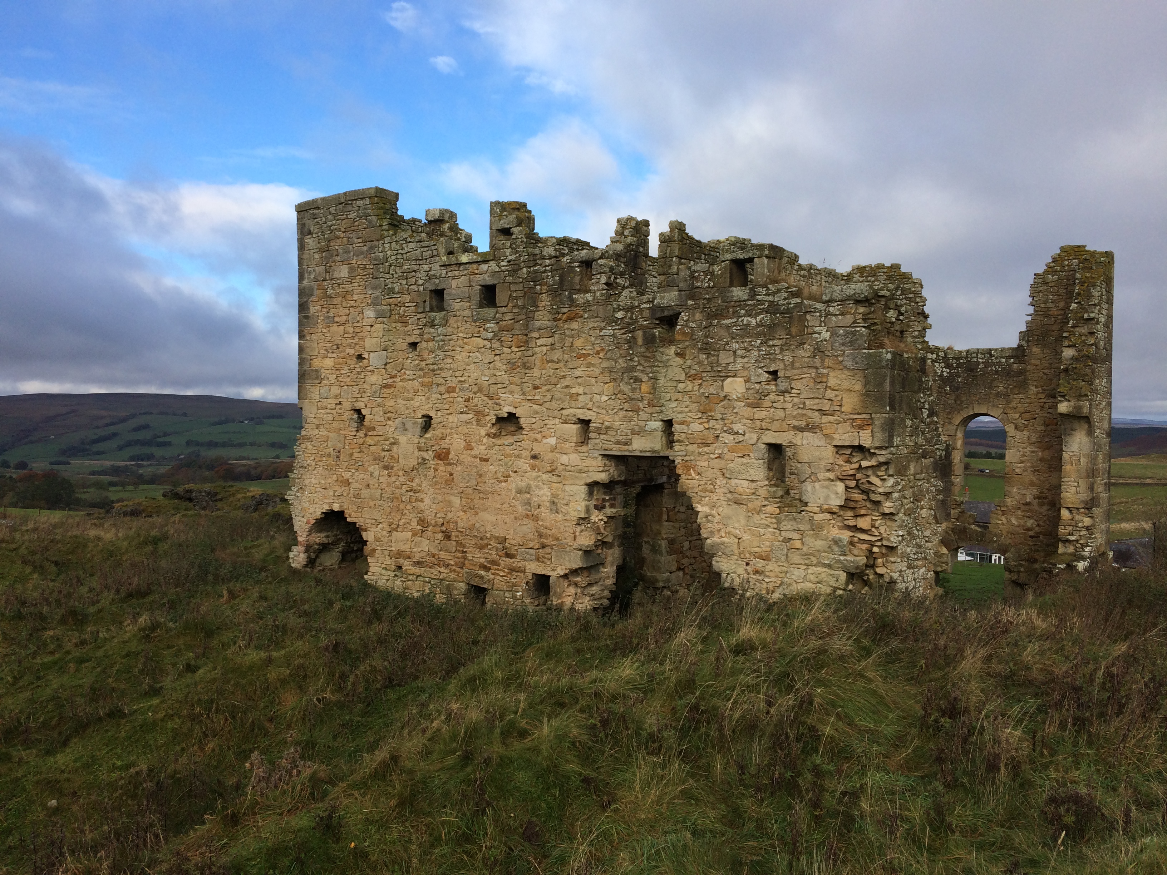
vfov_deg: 48.2
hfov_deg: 61.7
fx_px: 978
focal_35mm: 29
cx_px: 584
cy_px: 438
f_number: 2.2
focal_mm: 4.15
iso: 32
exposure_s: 1/1208
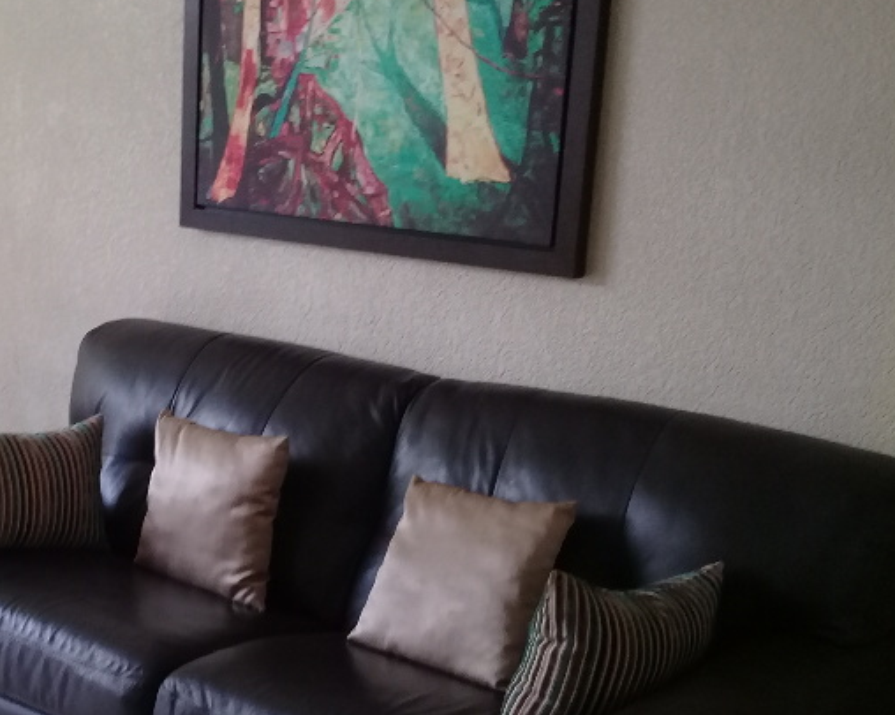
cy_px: 481
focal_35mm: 61
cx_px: 102
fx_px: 1615
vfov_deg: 24.8
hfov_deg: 29.8
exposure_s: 1/33
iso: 100
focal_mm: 3.3
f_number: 2.2
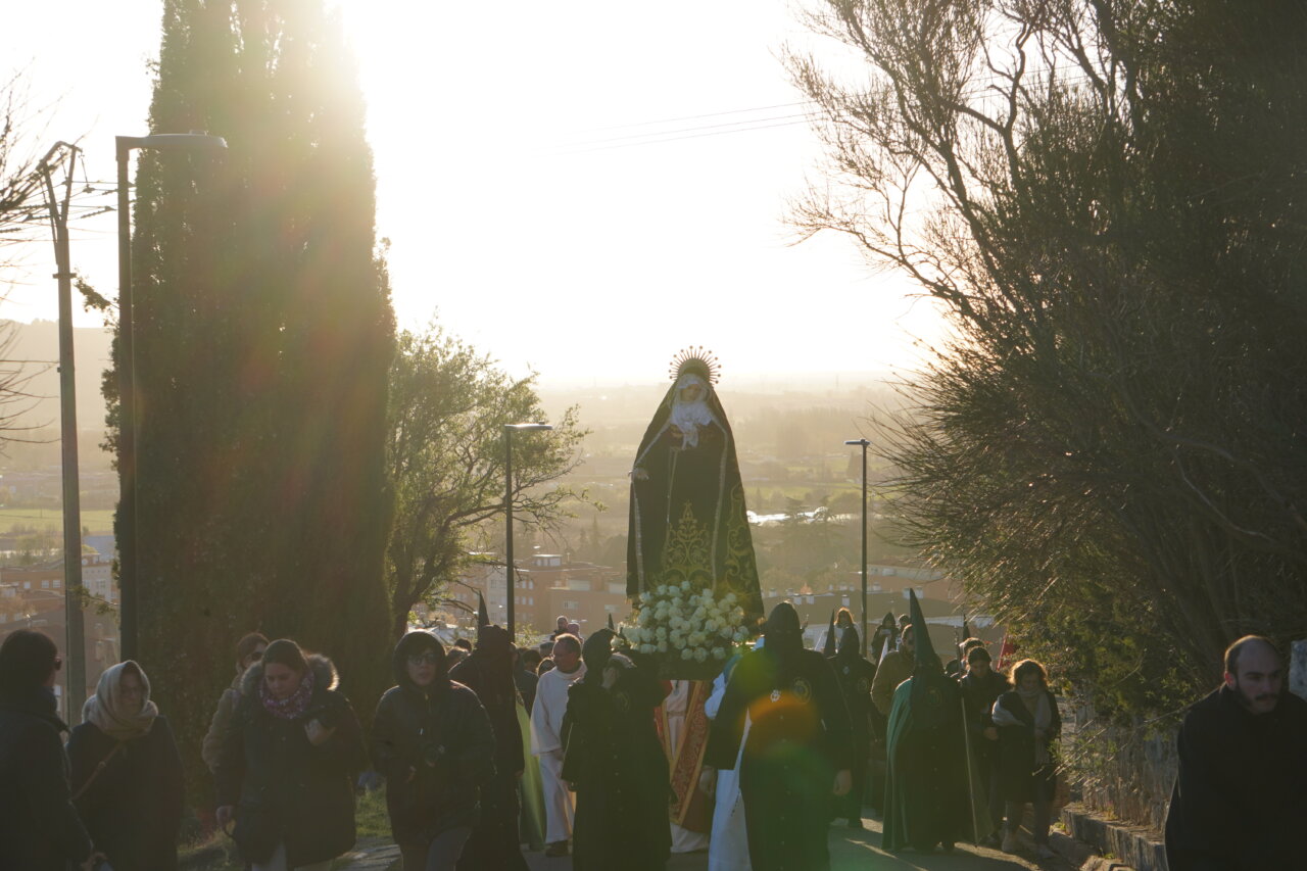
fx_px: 2995
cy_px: 436
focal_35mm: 82
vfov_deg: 16.5
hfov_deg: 24.6
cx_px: 654
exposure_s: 1/200
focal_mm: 55
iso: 100
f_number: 6.3
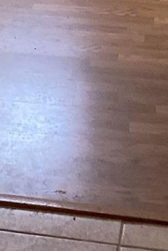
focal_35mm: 136
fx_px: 951
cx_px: -17
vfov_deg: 13.4
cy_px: -219
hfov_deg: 10.0
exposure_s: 1/60
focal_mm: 3.3
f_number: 2.4
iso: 160
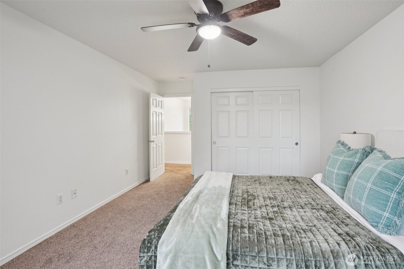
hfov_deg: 96.7
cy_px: 134
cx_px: 202
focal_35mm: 16
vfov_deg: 73.7
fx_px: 180
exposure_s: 1/4
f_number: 8
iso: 400
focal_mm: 16
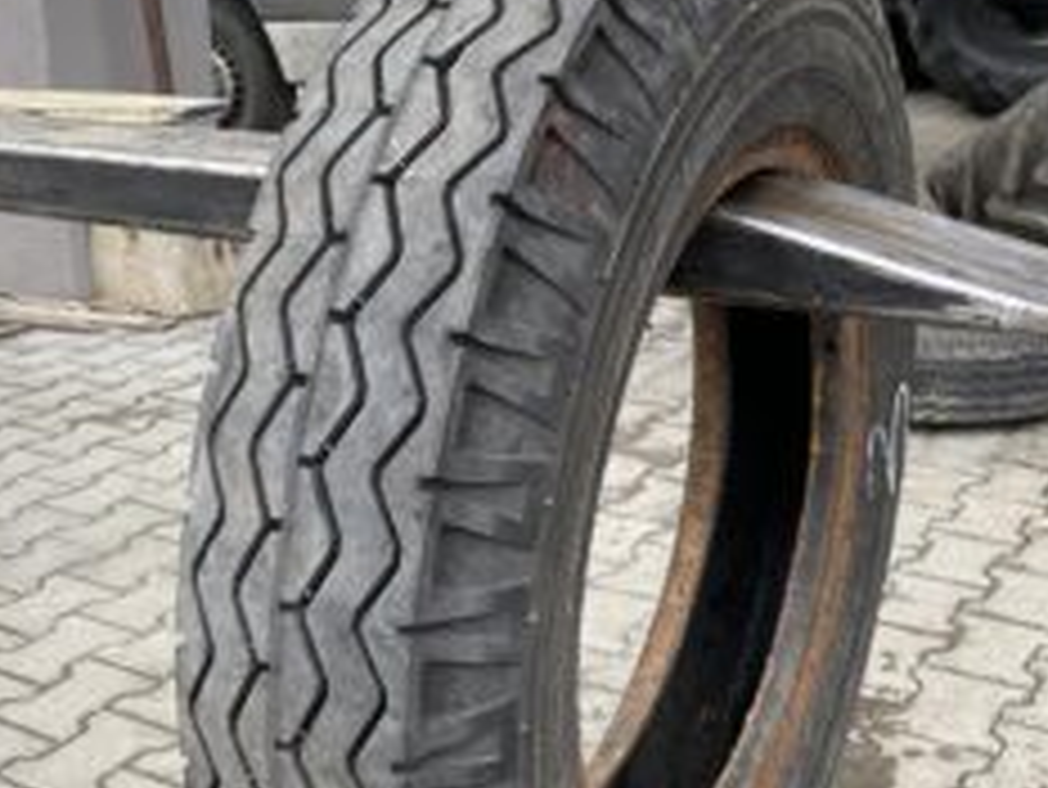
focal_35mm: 48
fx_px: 1454
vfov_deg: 30.1
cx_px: 481
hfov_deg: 39.6
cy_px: 511
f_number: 1.8
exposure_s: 1/122
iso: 50
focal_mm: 4.25
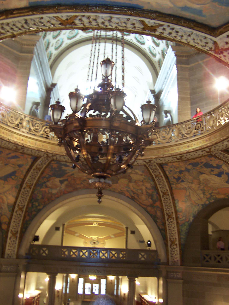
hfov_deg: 39.7
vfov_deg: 51.4
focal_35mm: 36
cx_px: 114
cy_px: 152
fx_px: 318
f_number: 2.8
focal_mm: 5.6
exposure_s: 1/3
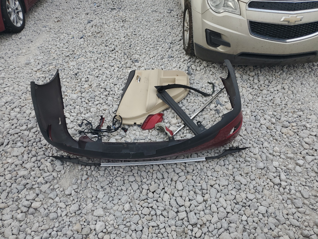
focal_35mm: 26
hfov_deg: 67.3
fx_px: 239
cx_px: 159
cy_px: 120
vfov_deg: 53.1
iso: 50
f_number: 1.5
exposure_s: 1/1000
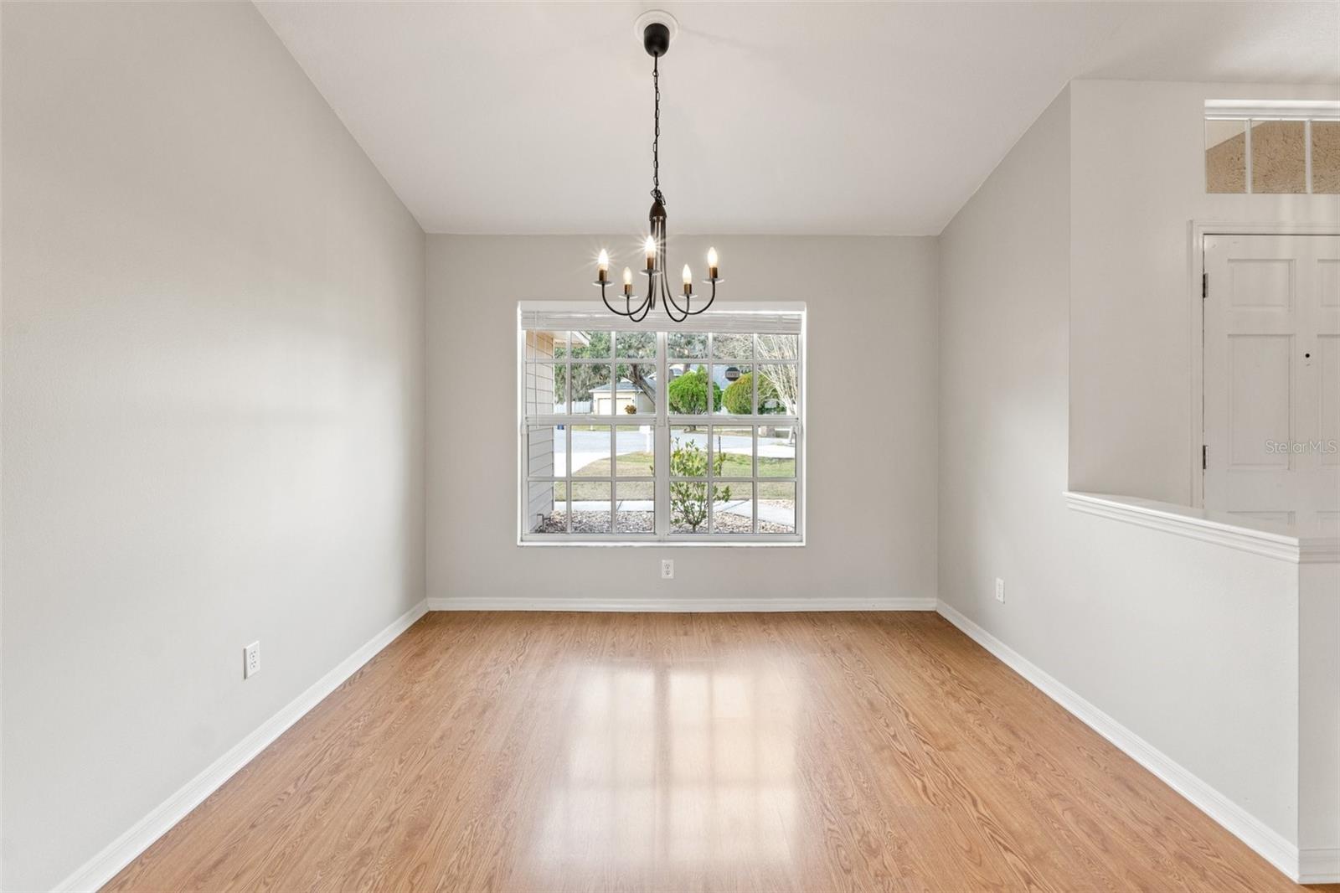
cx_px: 670
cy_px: 446
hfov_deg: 100.4
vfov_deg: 77.3
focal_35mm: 15
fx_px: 558
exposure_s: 1/15
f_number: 8
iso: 400
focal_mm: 10
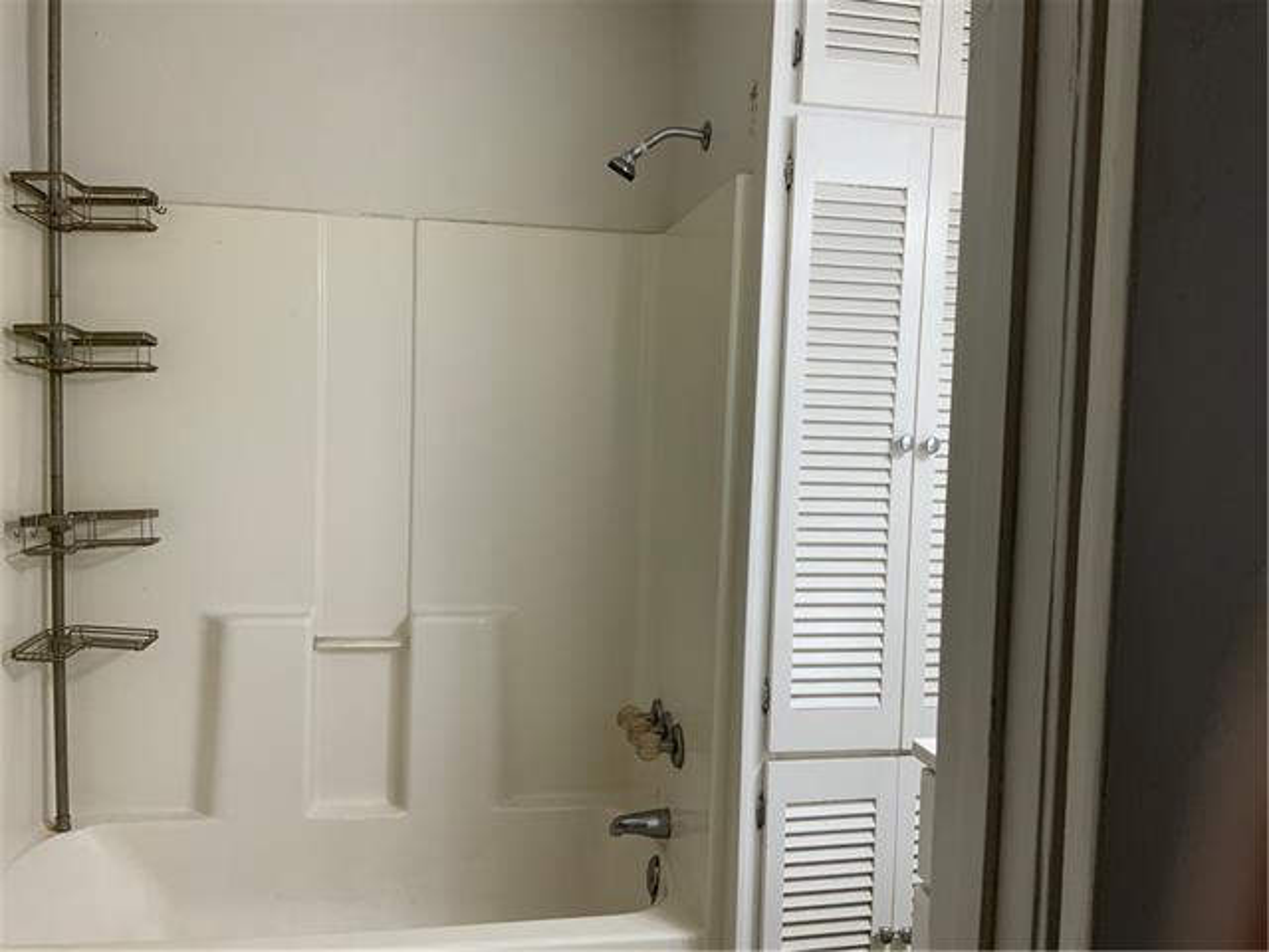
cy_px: 476
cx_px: 634
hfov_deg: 61.7
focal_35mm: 29
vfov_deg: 48.2
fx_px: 1063
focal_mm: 3
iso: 40
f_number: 1.8
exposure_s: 1/120
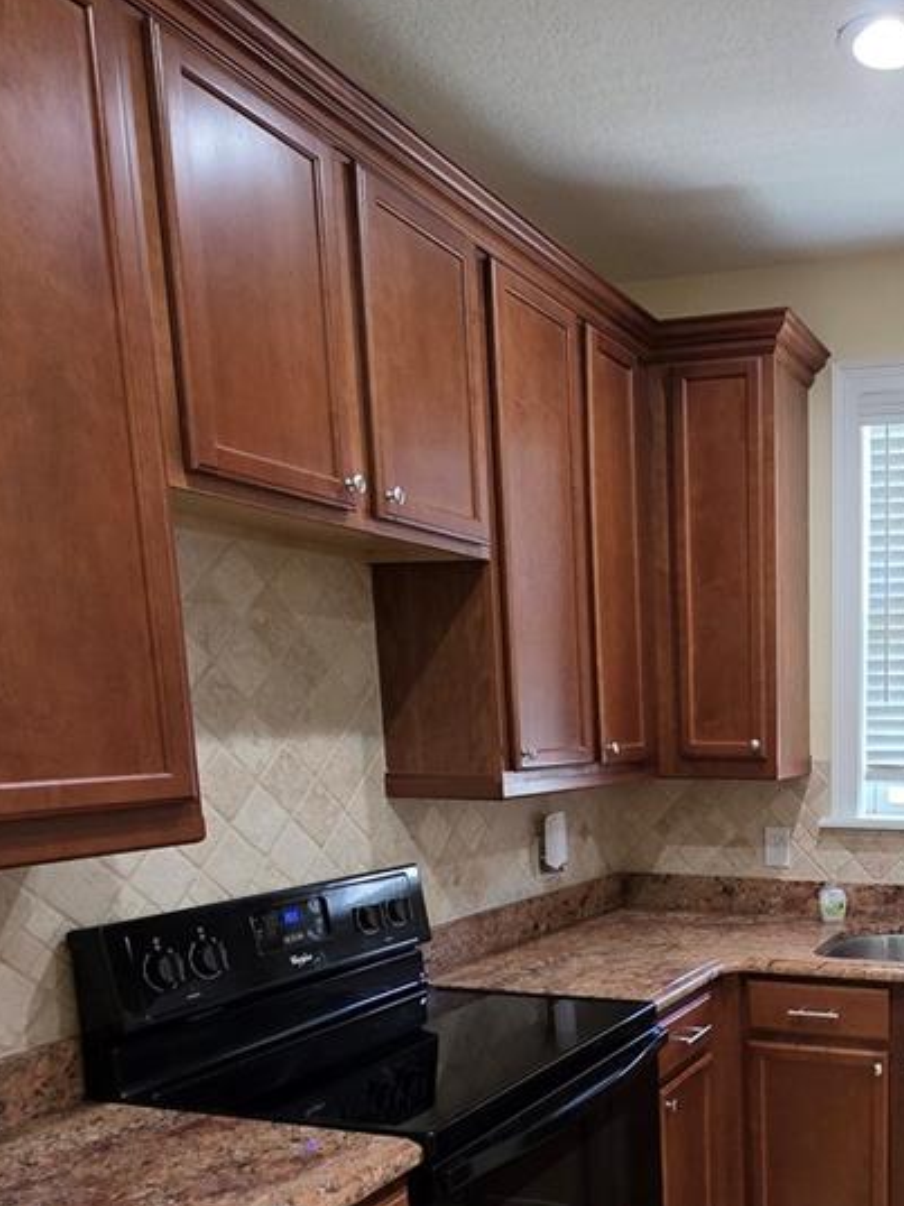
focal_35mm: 29
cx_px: 850
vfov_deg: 58.6
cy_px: 899
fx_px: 1011
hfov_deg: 43.1
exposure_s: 1/60
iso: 200
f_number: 1.9
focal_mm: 2.2
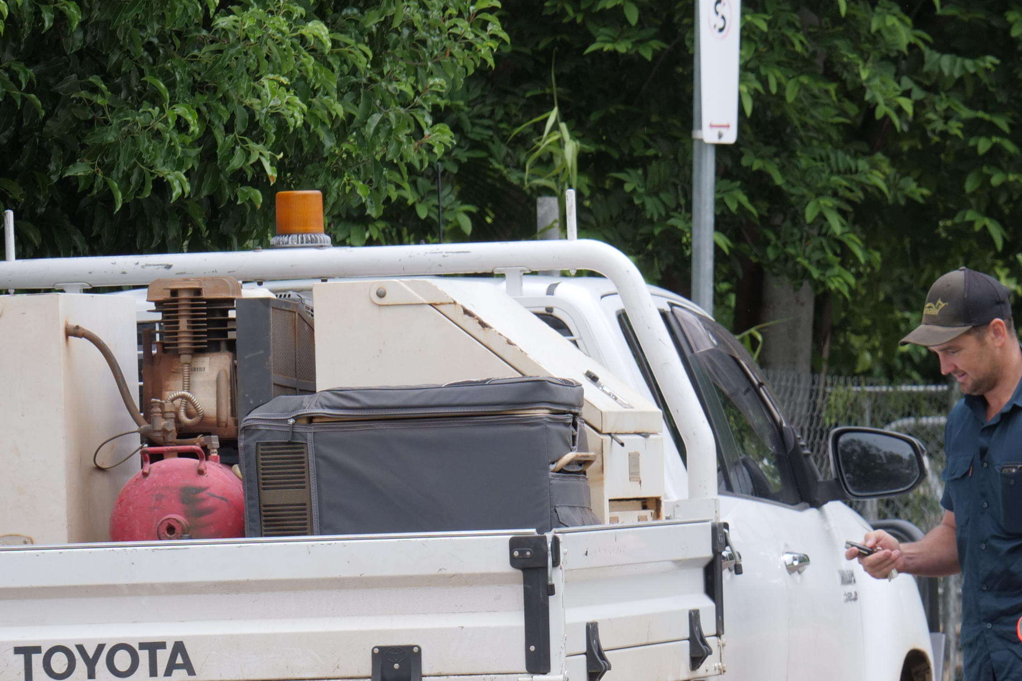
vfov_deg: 3.7
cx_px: 1111
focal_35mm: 369
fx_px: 10474
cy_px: 578
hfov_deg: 5.6
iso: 200
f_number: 4.5
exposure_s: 1/400
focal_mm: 80
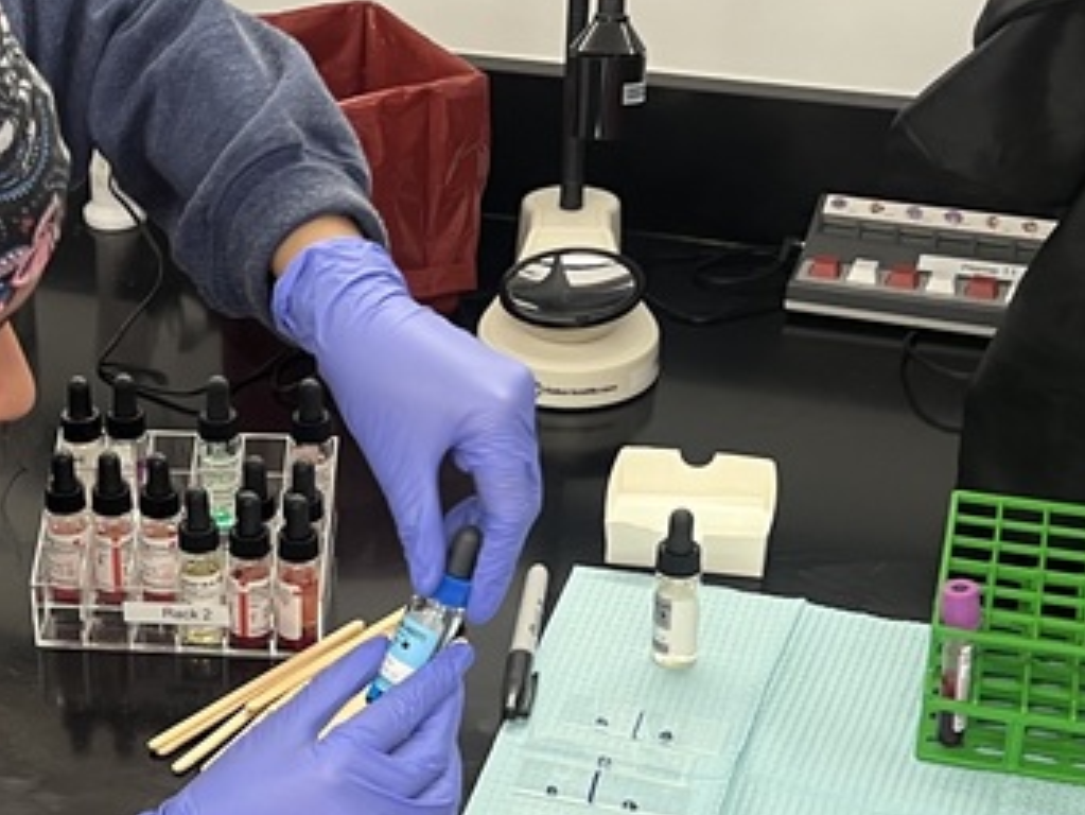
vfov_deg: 18.9
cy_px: 516
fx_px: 2446
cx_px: 137
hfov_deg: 24.4
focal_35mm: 78
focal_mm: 5.7
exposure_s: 1/41
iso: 100
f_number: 1.5
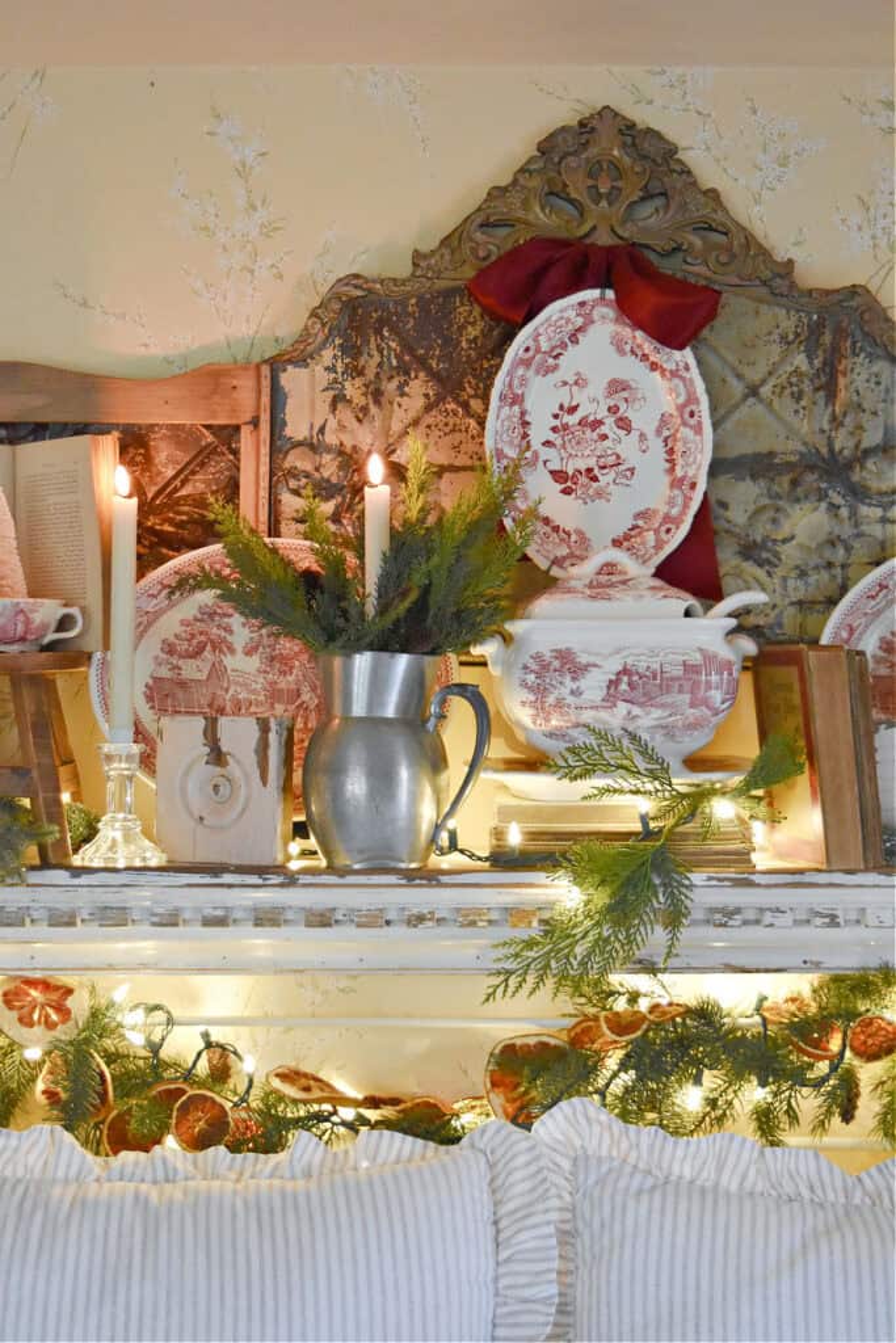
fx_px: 2015
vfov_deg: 36.9
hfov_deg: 25.1
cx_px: 448
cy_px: 672
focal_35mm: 54
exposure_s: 1/60
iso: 2800
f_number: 4.8
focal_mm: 36
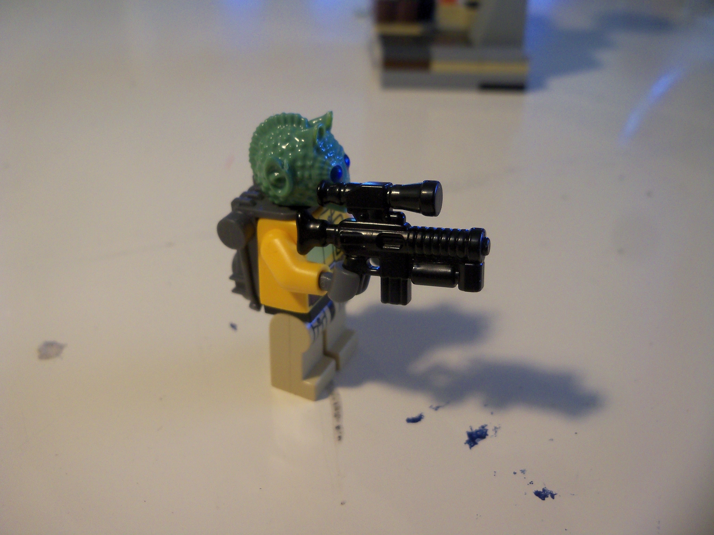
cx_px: 357
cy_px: 268
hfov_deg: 52.6
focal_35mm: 35
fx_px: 722
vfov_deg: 40.7
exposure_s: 1/40
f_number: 3.5
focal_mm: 6.2
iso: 160
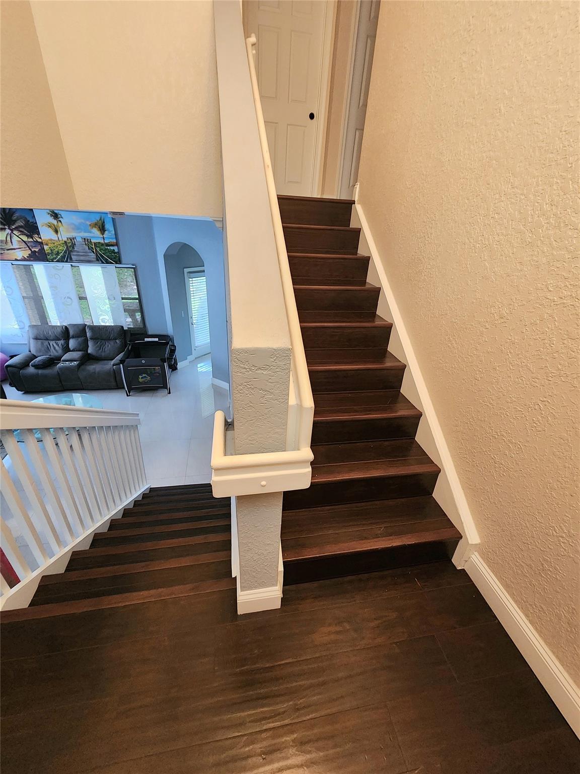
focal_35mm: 13
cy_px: 387
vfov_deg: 106.2
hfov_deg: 89.9
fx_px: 290
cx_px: 290
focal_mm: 2.2
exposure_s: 1/40
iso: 400
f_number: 2.2
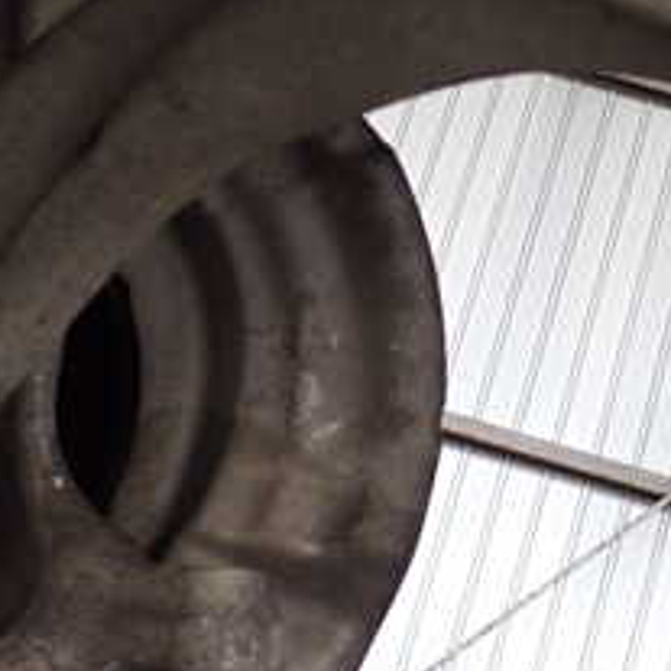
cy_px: 172
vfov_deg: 21.0
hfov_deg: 21.0
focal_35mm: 82
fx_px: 1798
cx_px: 506
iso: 640
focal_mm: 5.79
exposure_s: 1/125
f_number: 2.4
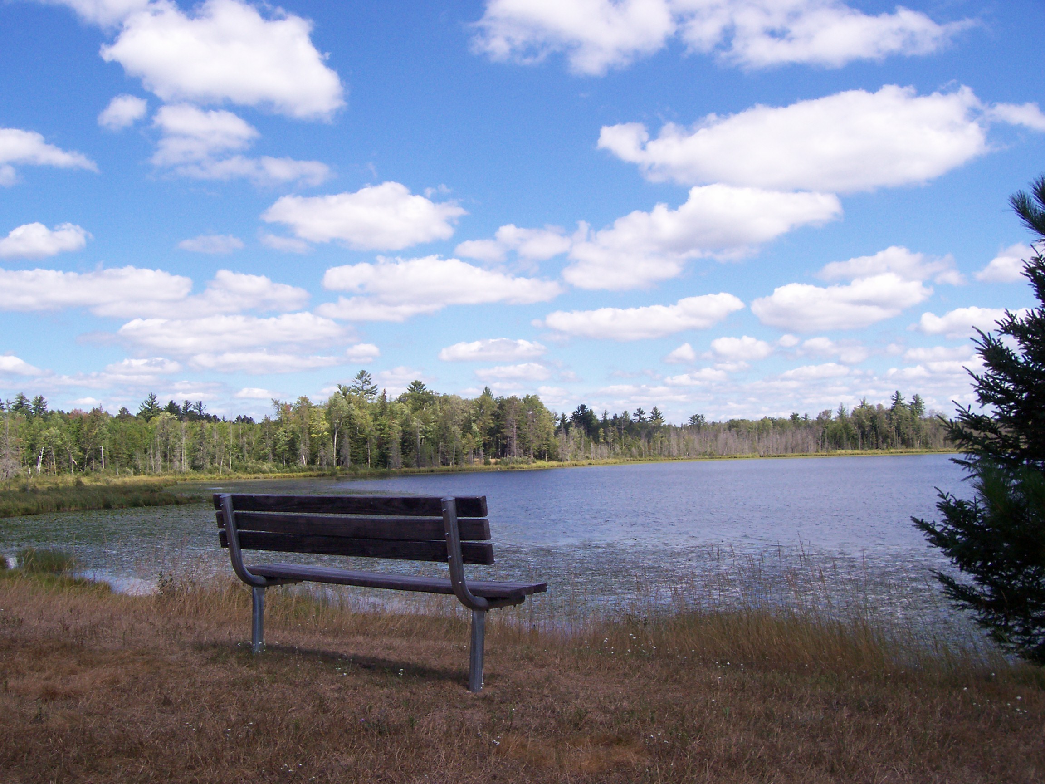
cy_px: 392
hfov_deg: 54.0
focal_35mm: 34
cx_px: 522
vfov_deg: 41.8
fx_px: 1026
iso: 80
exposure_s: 1/388
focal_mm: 5.6
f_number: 5.1
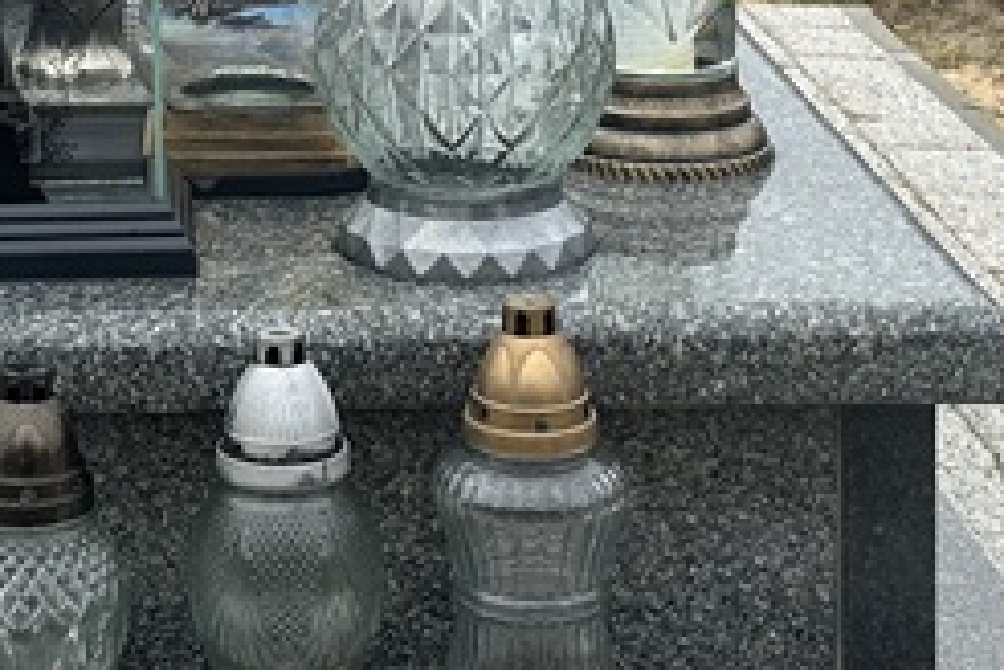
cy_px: -65
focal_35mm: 104
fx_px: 2900
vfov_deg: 12.9
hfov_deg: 19.5
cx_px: 241
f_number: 1.78
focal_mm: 6.86
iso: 80
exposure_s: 1/903
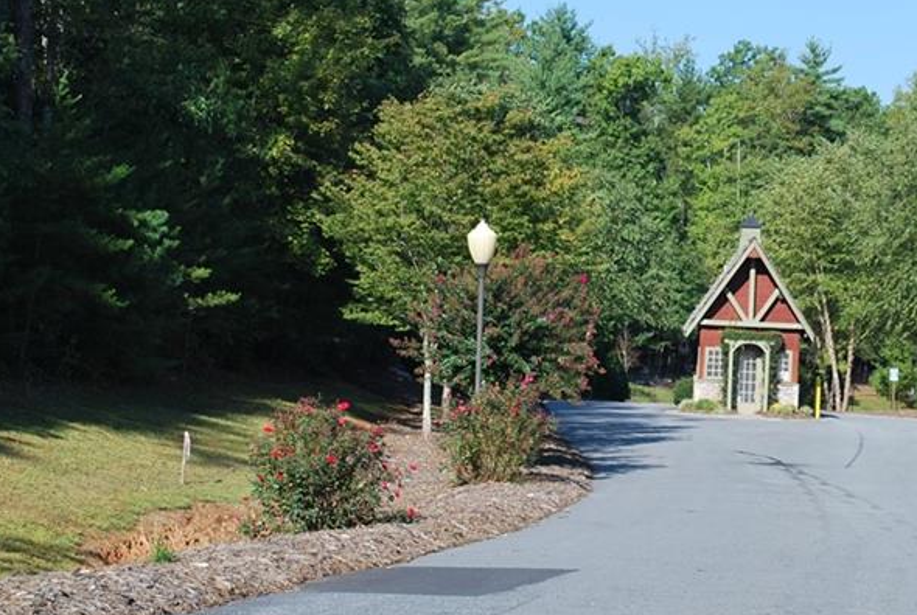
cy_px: 145
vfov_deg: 13.8
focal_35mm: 99
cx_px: 681
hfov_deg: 20.4
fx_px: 2527
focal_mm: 38
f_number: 7.1
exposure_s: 1/200
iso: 100
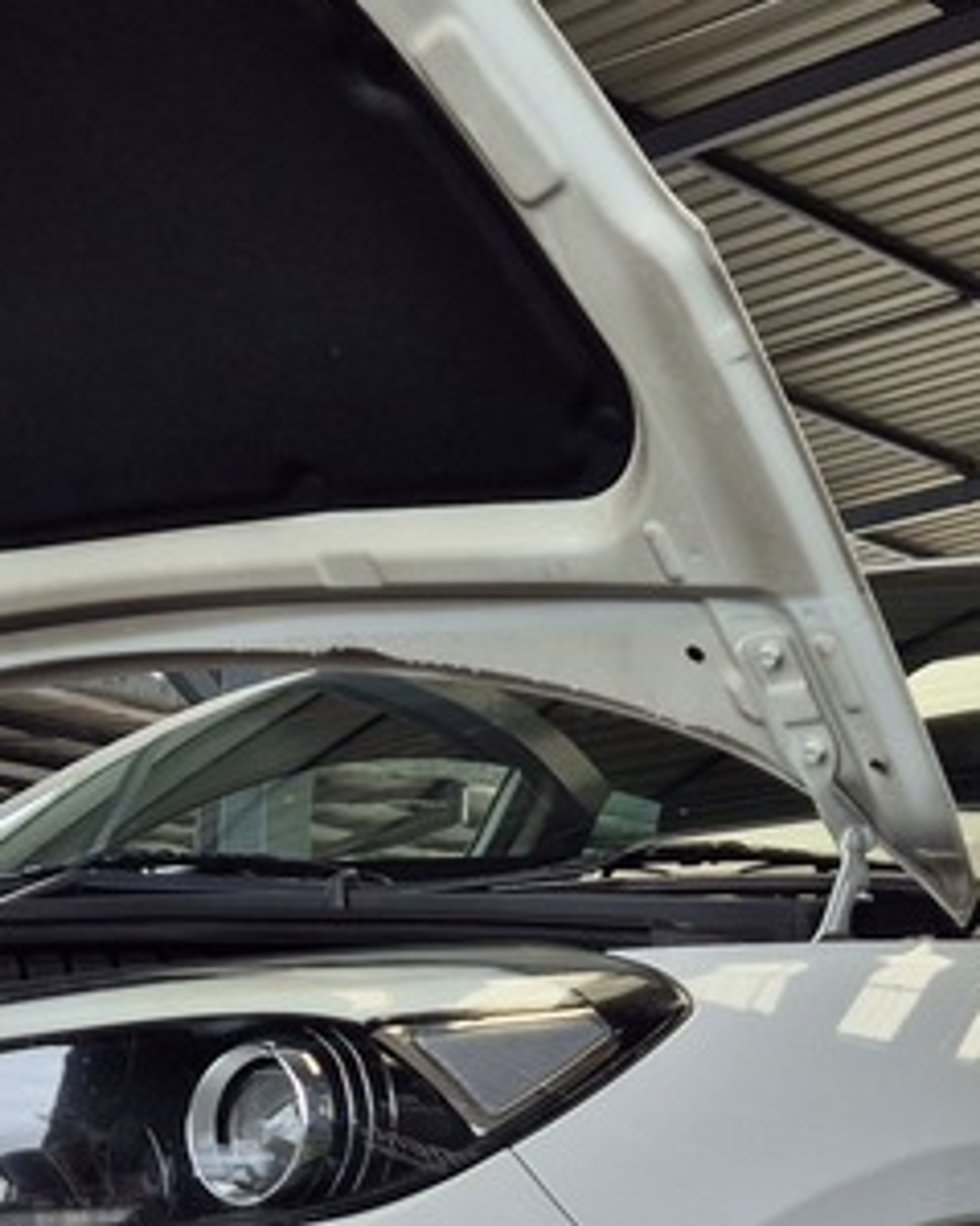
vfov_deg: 23.4
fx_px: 2793
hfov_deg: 19.8
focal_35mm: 77
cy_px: 1320
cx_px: 283
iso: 25
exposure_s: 1/416
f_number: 1.8
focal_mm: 5.4
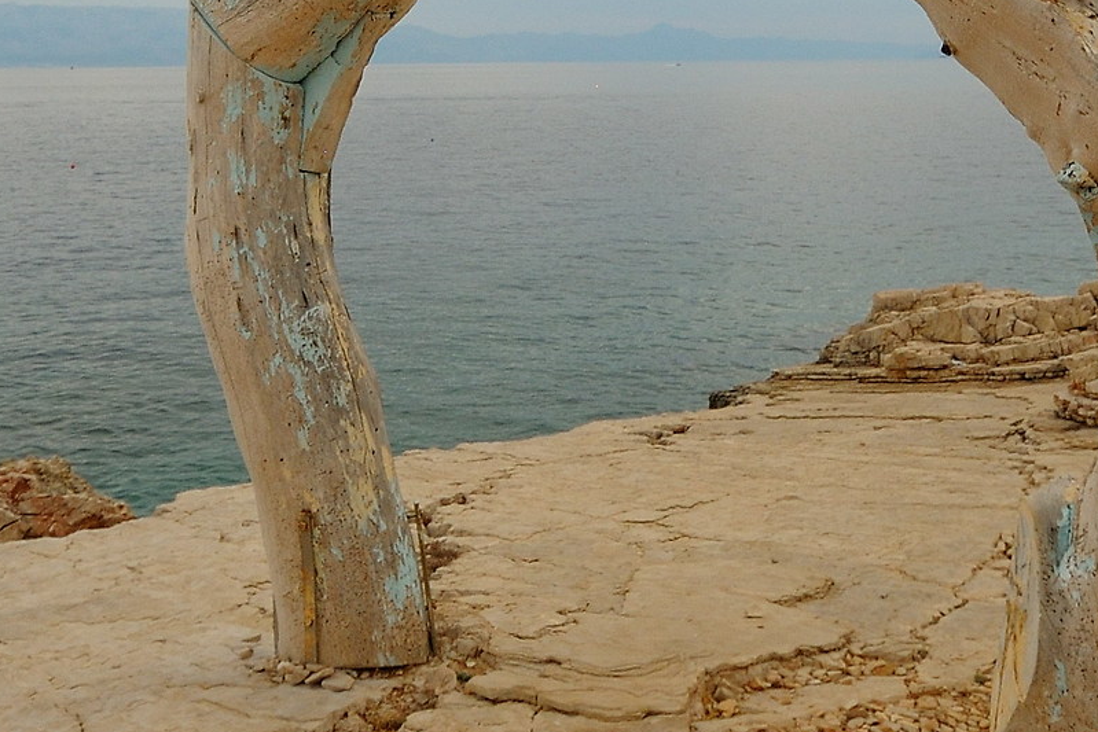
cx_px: 499
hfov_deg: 43.6
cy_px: -65
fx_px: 1373
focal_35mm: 45
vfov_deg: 27.4
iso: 200
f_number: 7.1
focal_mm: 10
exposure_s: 1/800
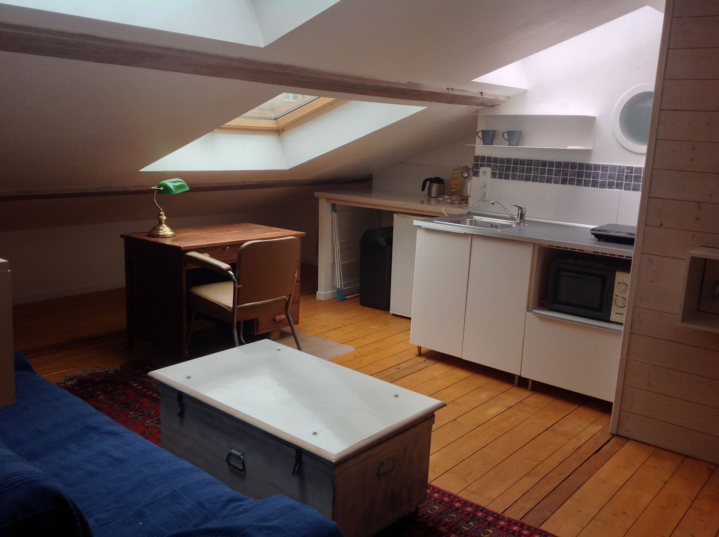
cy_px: 268
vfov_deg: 40.6
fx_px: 726
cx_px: 360
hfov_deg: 52.7
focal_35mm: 35
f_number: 2.4
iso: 64
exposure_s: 1/120
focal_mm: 4.28
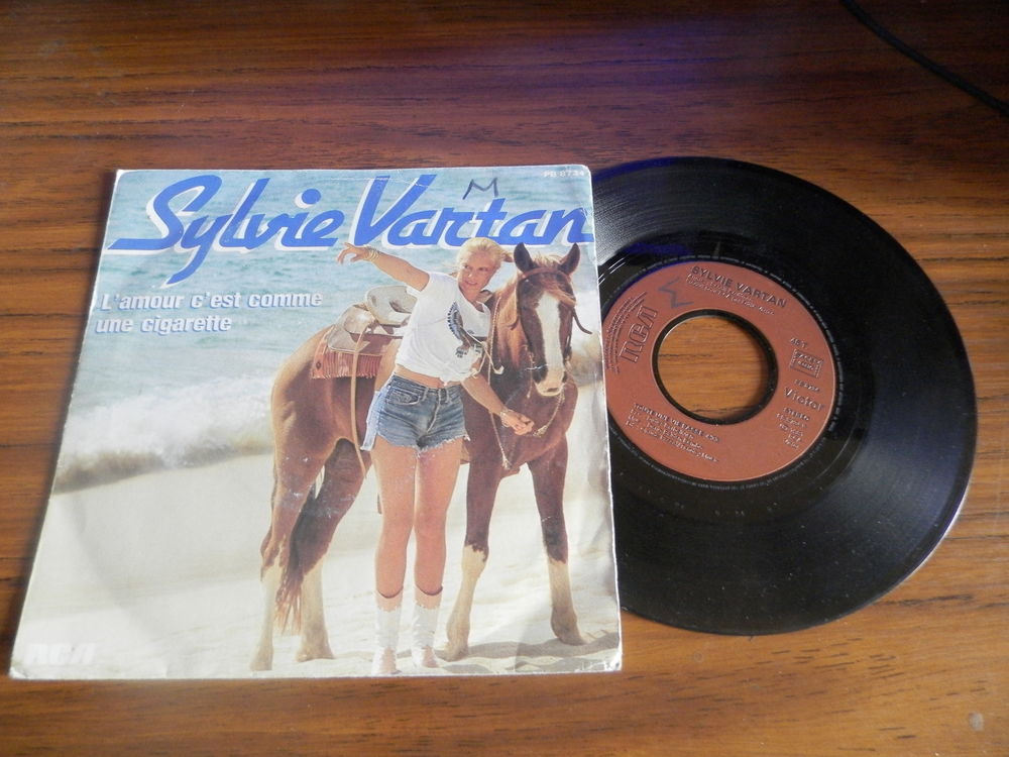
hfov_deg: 69.4
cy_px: 378
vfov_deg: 54.9
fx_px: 729
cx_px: 504
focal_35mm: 25
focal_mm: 4.5
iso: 320
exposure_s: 1/8
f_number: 3.1
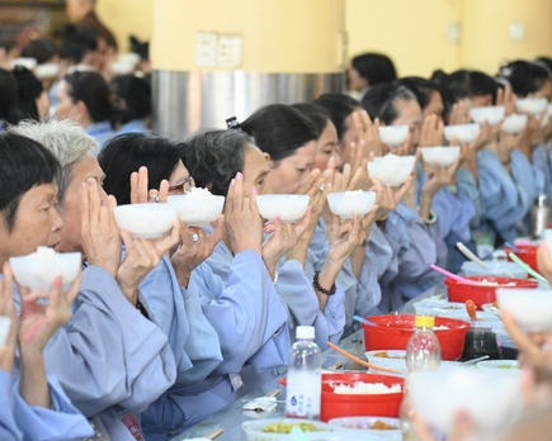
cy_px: 191
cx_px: 260
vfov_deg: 9.2
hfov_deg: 11.5
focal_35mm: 168
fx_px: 2745
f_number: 4
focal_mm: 120
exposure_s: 1/200
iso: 10000
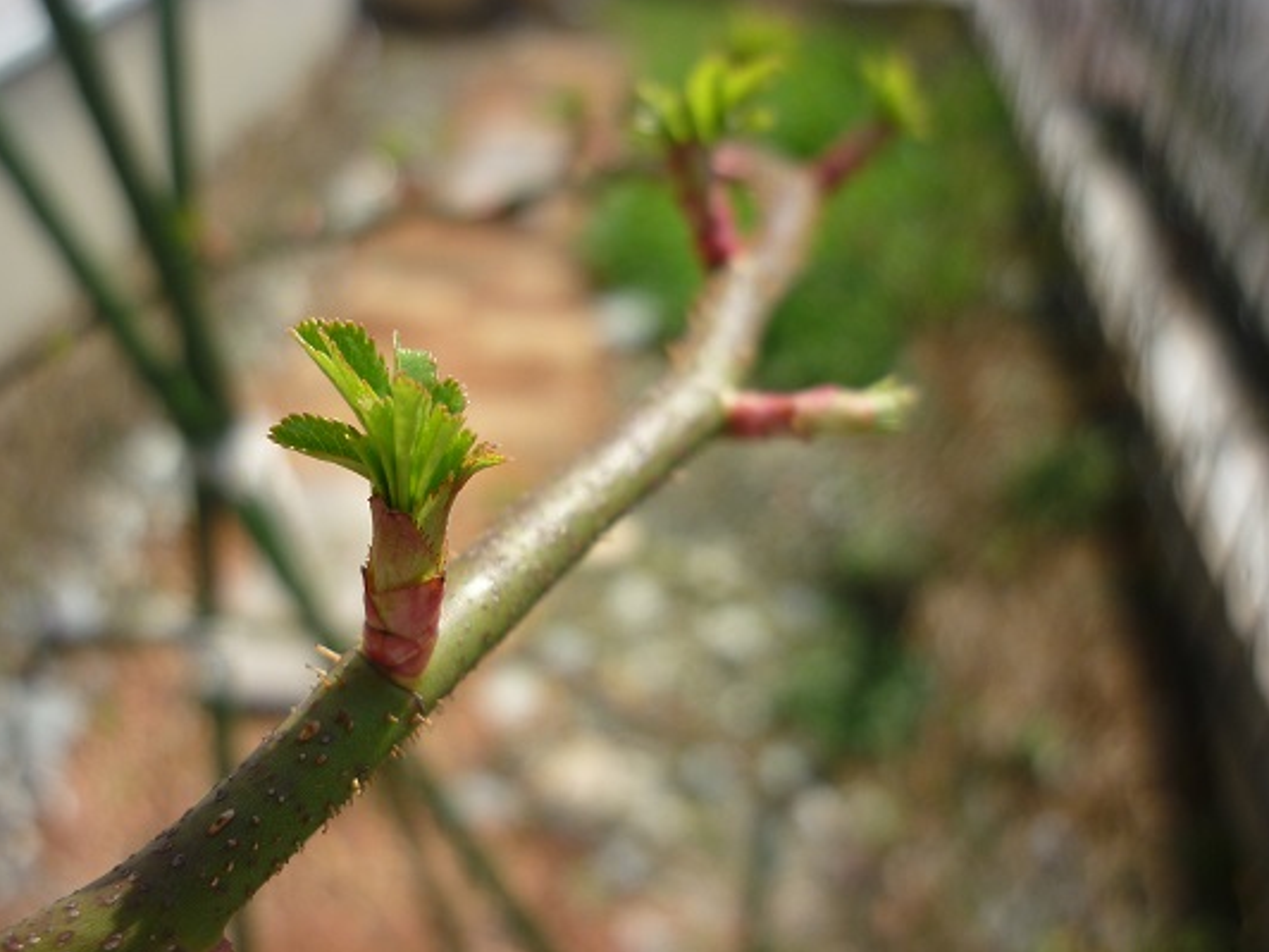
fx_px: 1246
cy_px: 469
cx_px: 625
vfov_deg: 41.8
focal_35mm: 34
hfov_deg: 54.0
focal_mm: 5.5
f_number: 2.8
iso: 80
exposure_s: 1/1000
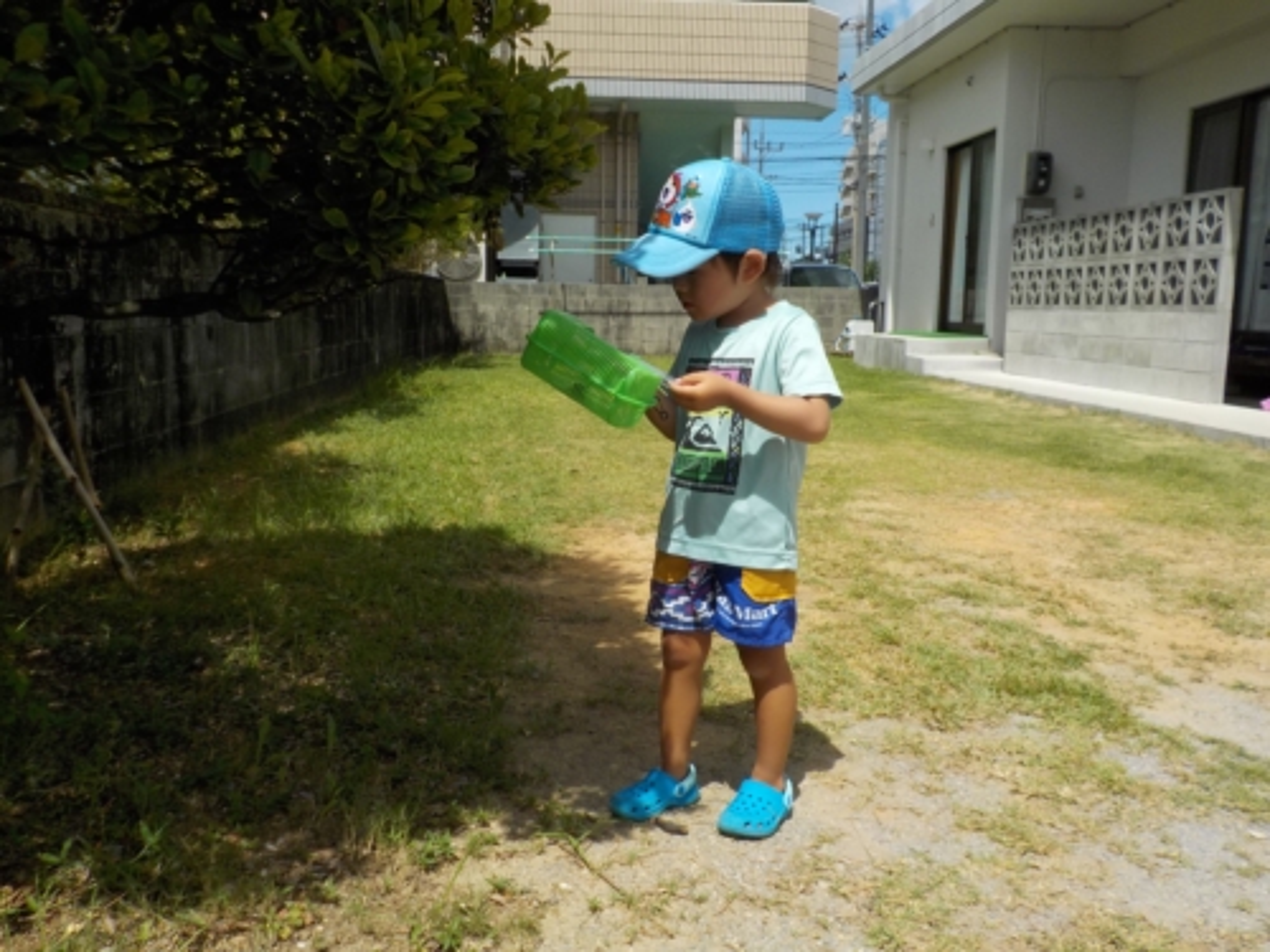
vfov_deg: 46.8
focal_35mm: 30
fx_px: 1101
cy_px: 476
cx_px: 635
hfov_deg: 60.0
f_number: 3.3
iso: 125
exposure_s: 1/1250
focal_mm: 4.1
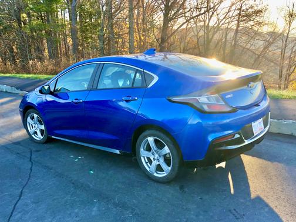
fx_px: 239
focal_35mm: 28
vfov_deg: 49.7
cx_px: 148
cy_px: 111
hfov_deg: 63.4
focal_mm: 4
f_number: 1.8
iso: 20
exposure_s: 1/161
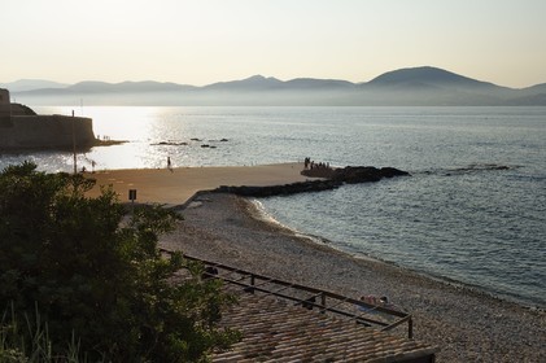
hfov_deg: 50.7
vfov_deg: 35.0
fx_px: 576
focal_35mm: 38
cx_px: 273
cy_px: 182
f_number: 9
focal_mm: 38
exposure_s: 1/640
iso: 200
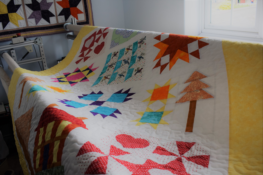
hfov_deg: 59.5
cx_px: 132
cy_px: 88
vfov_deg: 41.7
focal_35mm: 32
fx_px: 230
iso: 640
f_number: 5.6
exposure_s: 1/125
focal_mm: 21
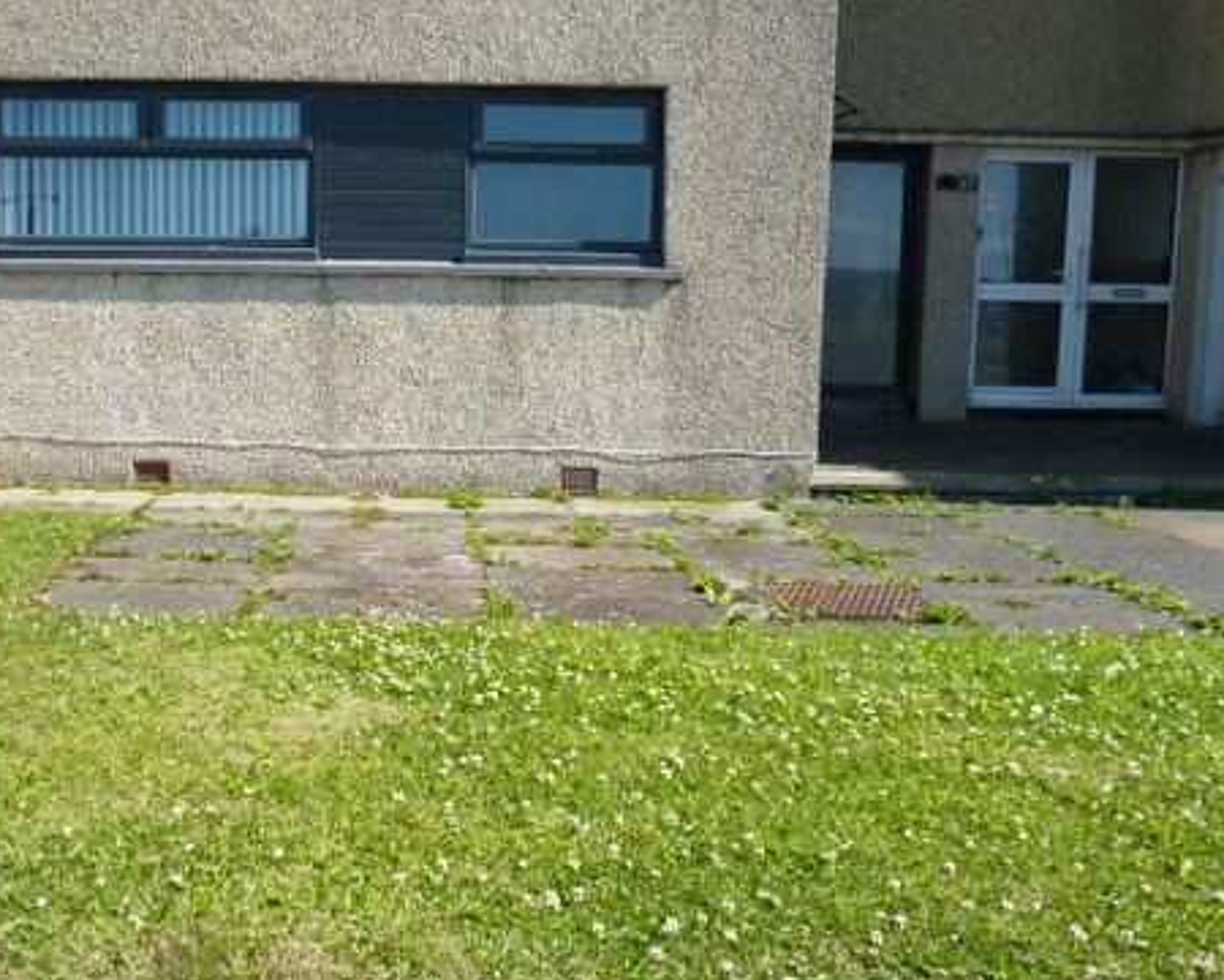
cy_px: 491
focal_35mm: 44
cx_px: 394
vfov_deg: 34.2
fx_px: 1594
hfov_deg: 41.4
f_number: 4
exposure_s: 1/400
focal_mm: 5.1
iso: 80
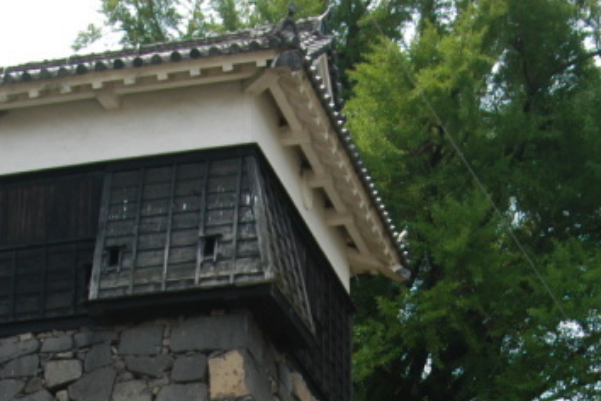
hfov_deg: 19.6
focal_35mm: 104
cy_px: 562
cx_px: 414
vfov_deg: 12.6
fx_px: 1736
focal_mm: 24
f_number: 6.3
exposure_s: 1/320
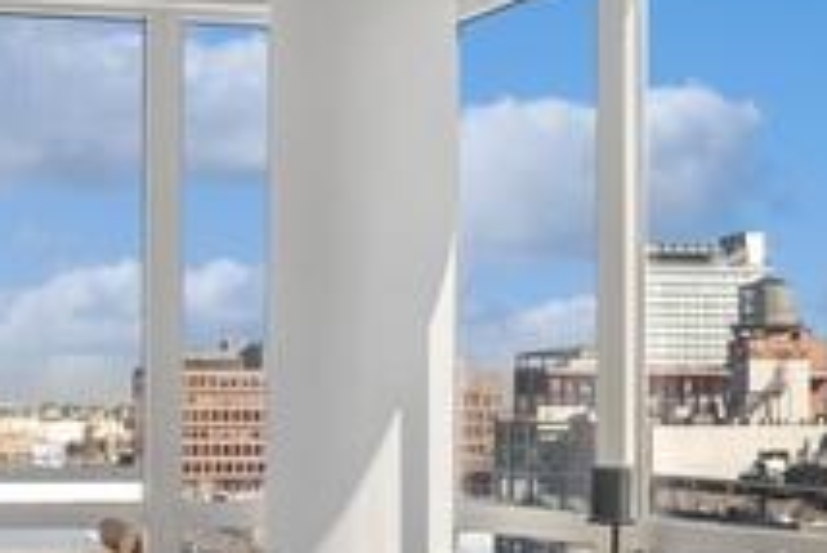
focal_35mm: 63
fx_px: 1448
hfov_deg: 30.7
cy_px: 429
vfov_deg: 21.4
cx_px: 112
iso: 640
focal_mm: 15
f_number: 14
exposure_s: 1/100
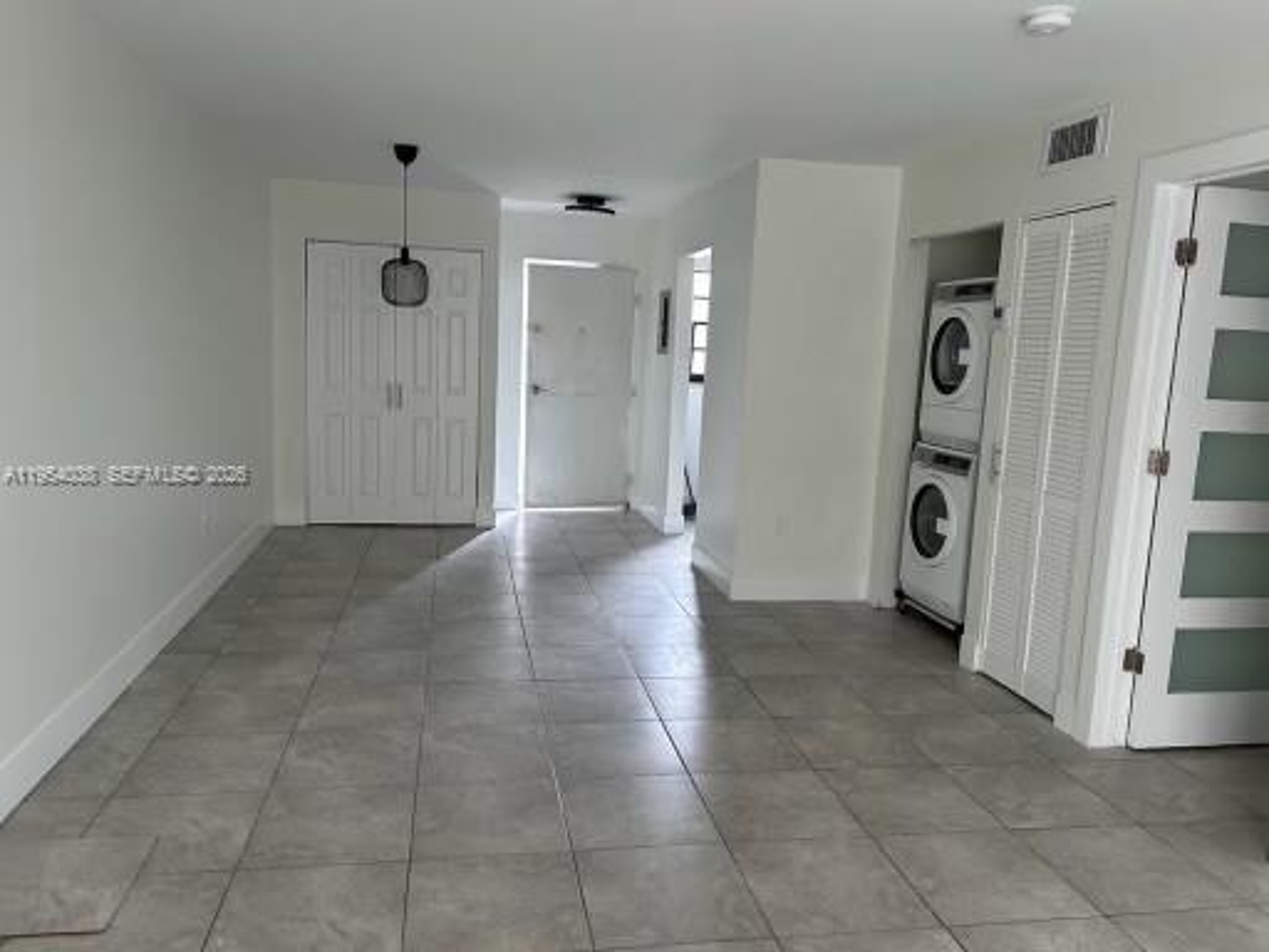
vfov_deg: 53.1
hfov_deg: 67.3
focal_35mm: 26
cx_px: 634
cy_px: 476
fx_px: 953
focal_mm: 5.7
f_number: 1.5
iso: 125
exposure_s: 1/119
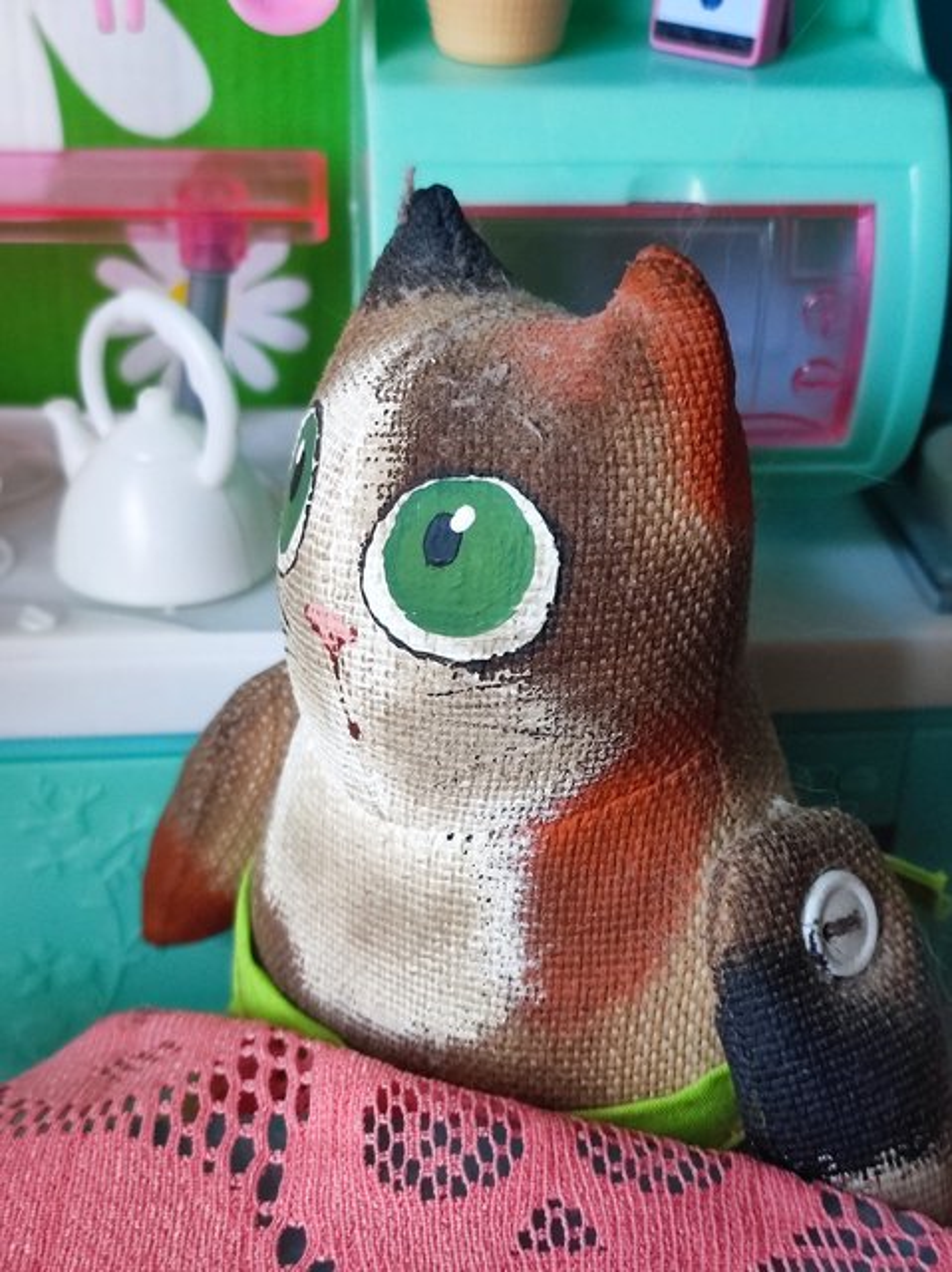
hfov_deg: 54.8
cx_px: 476
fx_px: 918
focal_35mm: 25
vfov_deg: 69.4
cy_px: 636
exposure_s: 1/50
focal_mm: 4.7
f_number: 1.79
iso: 913
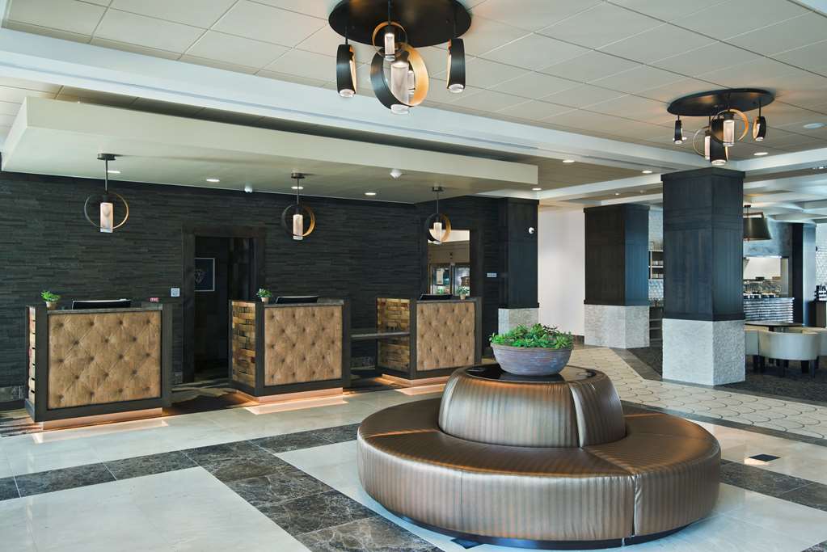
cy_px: 276
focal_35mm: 29
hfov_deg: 63.6
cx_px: 414
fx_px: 666
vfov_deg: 45.0
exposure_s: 1/2.5
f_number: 5.6
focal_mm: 29
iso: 100
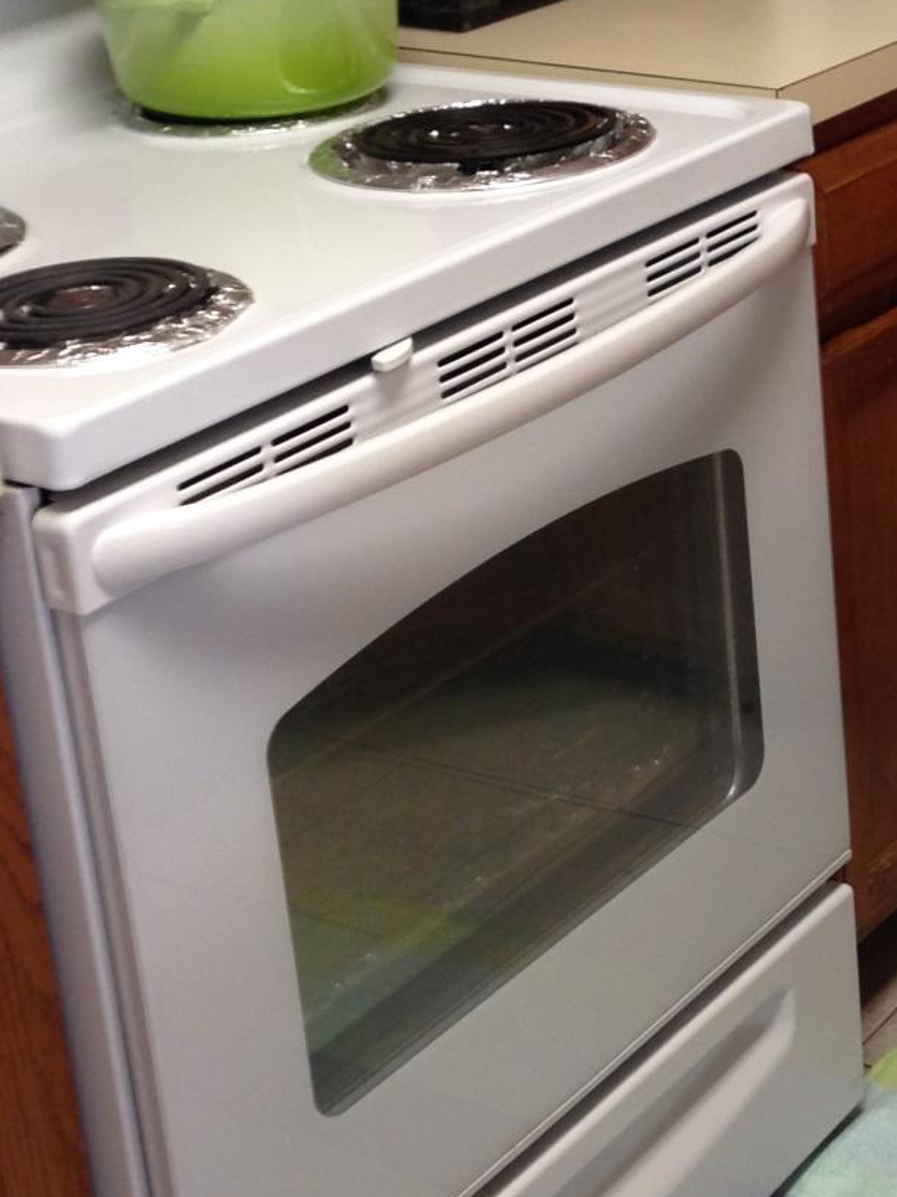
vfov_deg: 24.0
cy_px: 429
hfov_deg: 17.5
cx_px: 1007
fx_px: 2799
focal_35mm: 81
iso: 80
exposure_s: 1/20
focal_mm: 4.12
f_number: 2.4
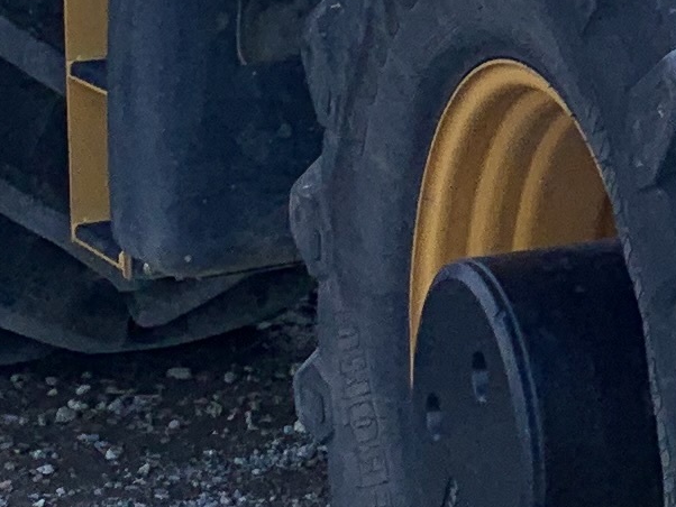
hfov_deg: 10.8
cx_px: 1141
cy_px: -230
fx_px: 3399
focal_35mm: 174
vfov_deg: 8.4
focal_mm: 4.25
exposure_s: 1/1689
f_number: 1.8
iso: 25
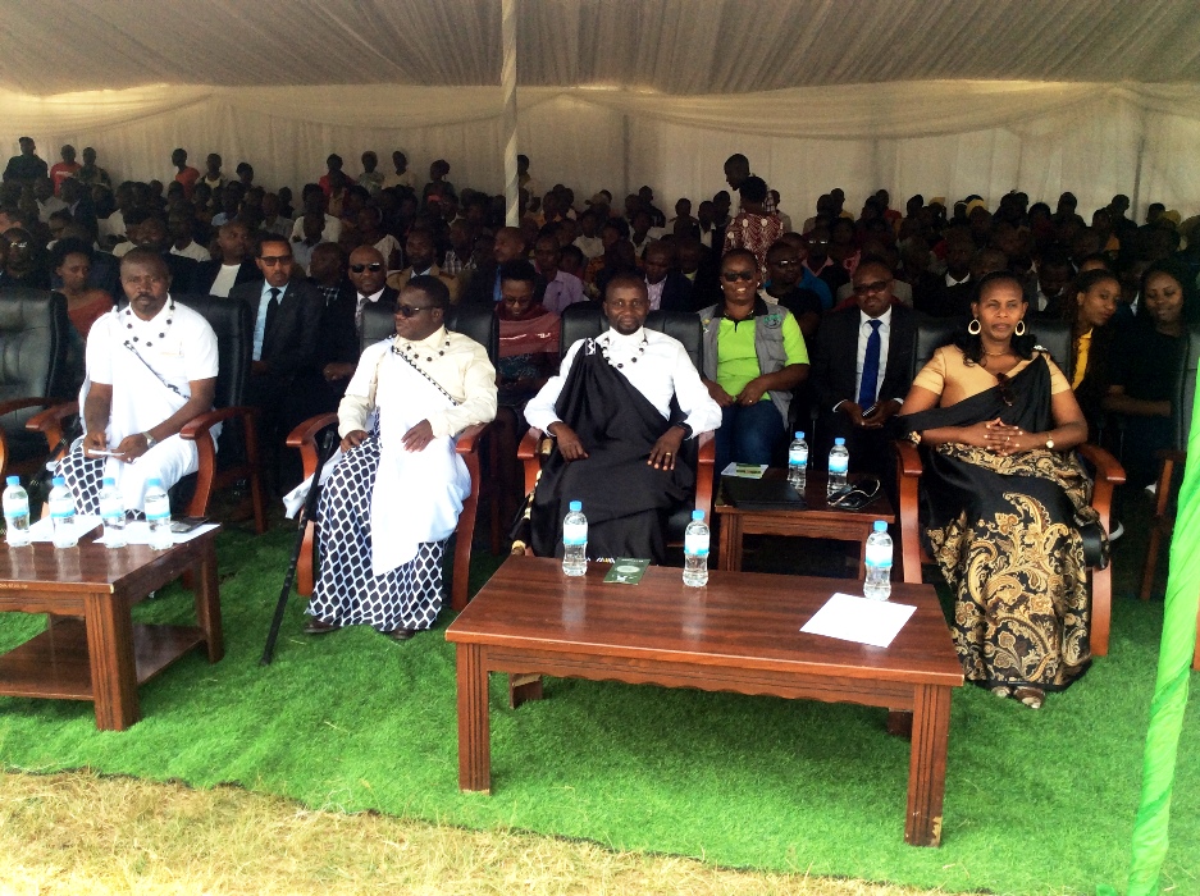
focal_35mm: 32
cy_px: 448
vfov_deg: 44.1
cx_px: 600
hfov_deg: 56.9
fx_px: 1108
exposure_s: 1/302
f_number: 2.4
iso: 32
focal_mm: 3.3
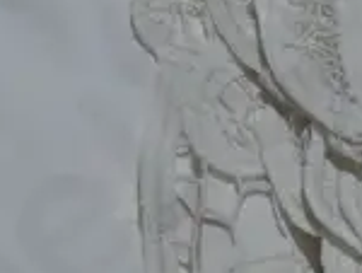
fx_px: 2283
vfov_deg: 6.8
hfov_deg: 8.9
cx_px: 459
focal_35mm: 218
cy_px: -62
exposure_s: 1/200
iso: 200
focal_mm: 16
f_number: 5
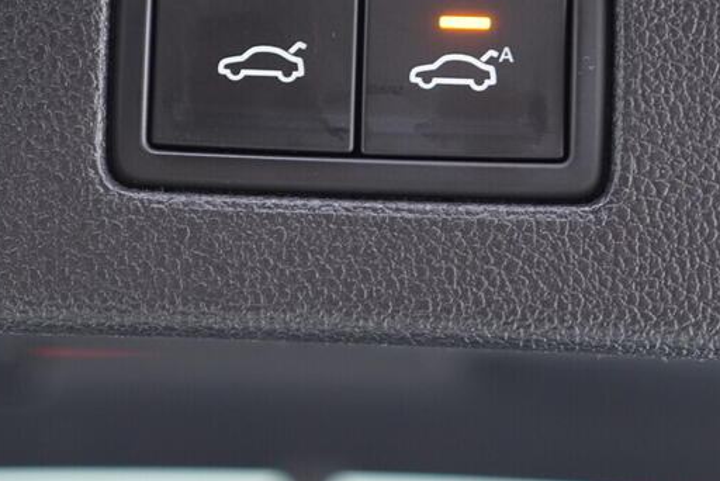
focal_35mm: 72
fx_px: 1441
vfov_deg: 18.7
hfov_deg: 28.0
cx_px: 297
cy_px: 75
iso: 640
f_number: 2.8
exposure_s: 1/40
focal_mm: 24
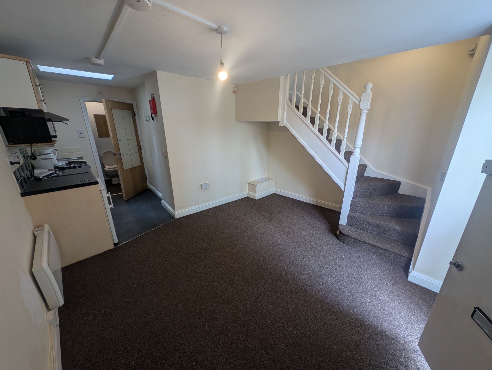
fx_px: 171
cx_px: 246
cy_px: 185
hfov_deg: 110.5
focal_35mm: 12
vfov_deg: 94.6
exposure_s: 1/46
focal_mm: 2.23
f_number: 1.95
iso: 40
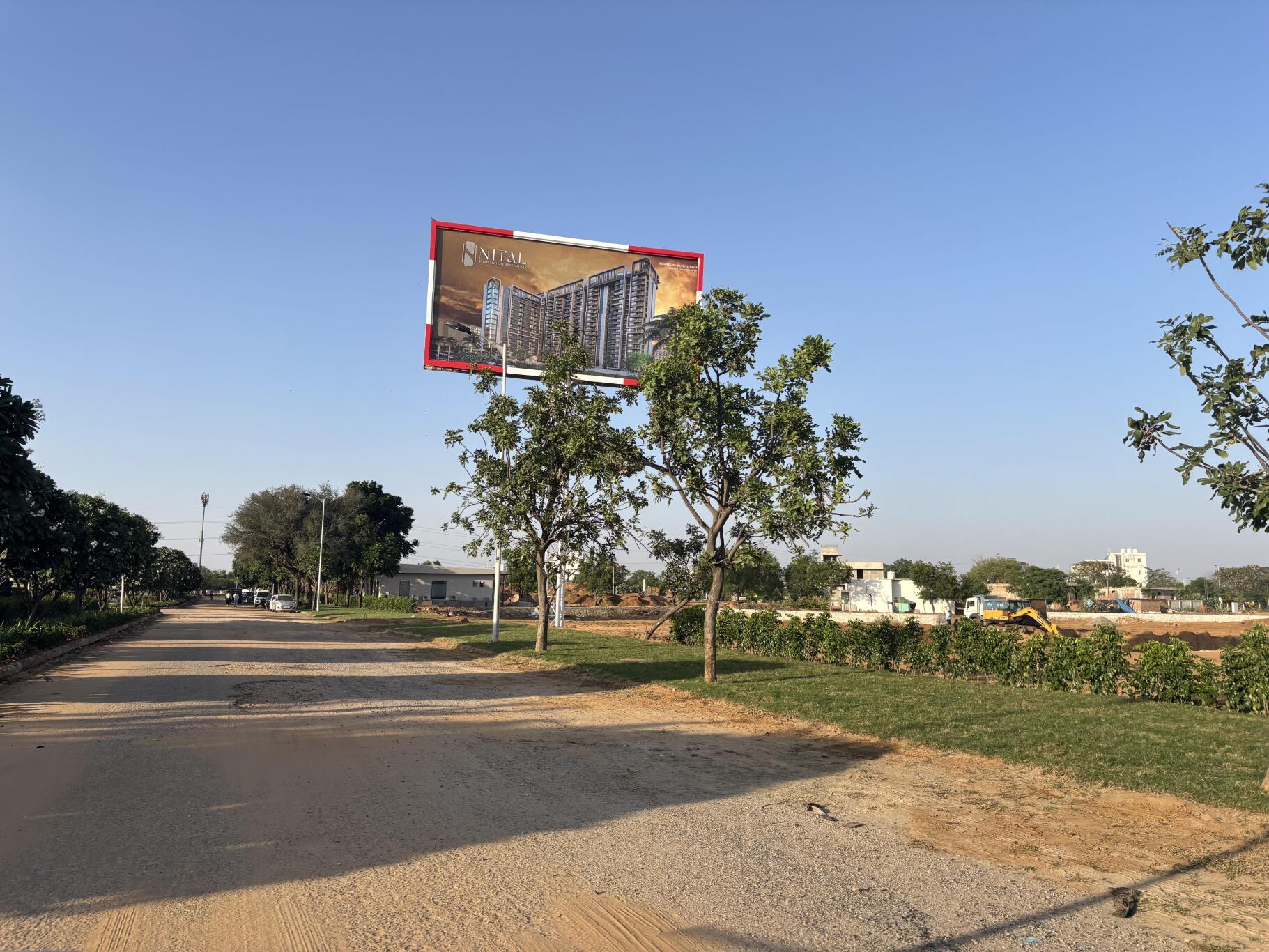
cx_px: 634
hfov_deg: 67.3
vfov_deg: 53.1
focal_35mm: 26
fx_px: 953
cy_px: 476
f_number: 1.6
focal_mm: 5.96
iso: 50
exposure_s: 1/2342
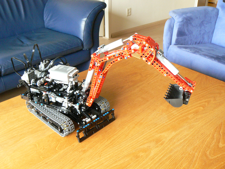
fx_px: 234
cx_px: 112
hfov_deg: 51.4
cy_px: 84
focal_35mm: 36
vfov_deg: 39.7
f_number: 4
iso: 200
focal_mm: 6
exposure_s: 1
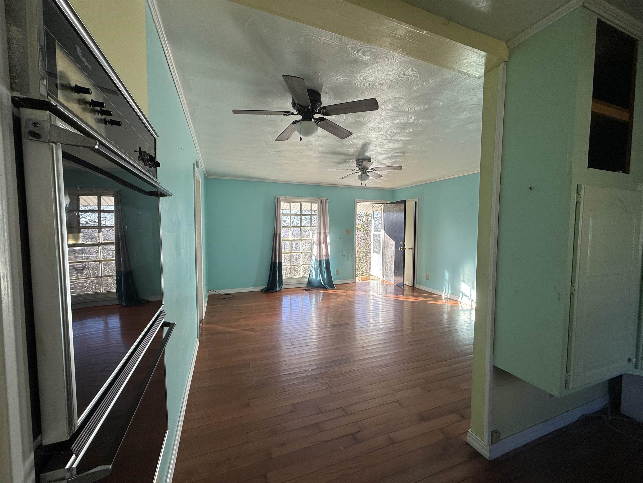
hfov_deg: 102.1
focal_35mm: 14
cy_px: 242
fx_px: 260
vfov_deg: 85.7
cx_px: 322
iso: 64
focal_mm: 2.22
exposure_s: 1/99
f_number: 2.2
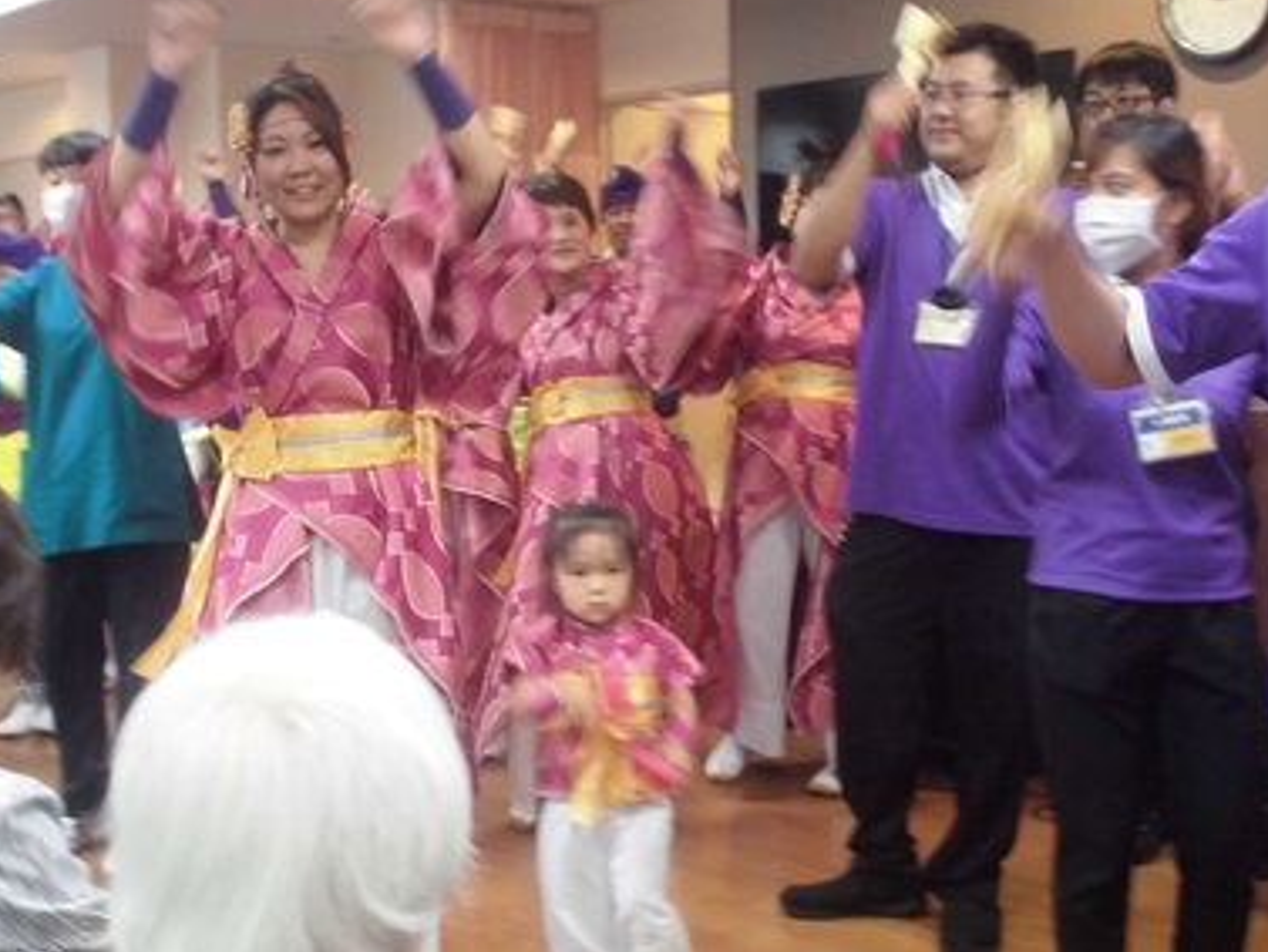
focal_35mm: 52
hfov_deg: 36.8
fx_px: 1905
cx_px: 609
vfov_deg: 28.0
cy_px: 451
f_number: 4.8
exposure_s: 1/25
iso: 800
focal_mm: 8.9
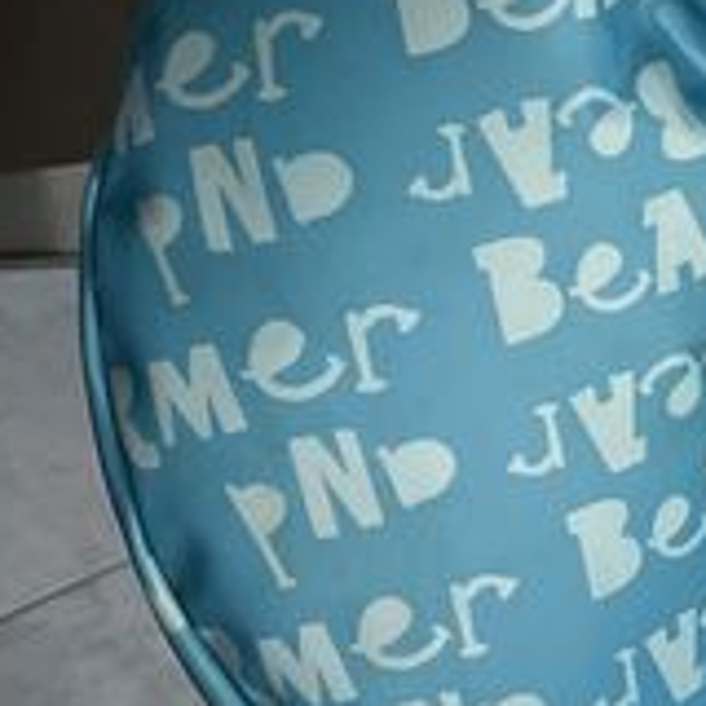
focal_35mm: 144
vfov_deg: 11.4
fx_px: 3323
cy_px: 1227
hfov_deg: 11.2
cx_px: 1315
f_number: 1.6
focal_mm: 4.2
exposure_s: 1/121
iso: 64
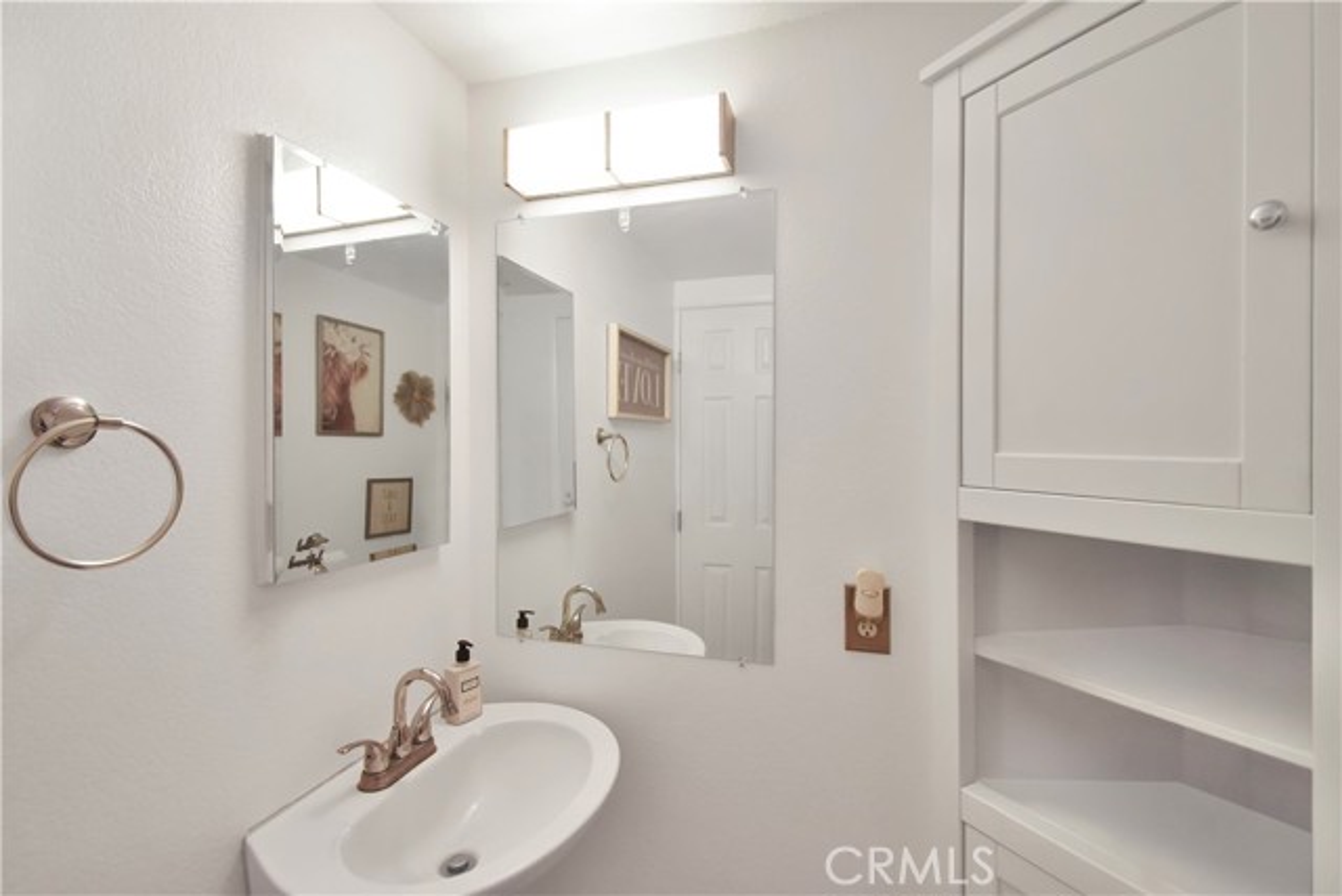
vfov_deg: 77.4
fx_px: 559
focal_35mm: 15
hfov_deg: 100.4
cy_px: 448
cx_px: 671
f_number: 7.1
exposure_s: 1/160
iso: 800
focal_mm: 10
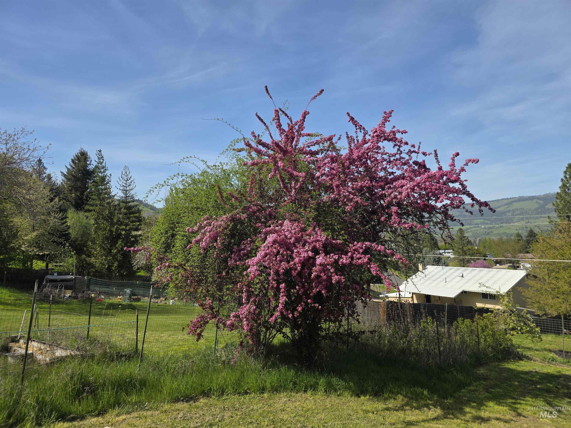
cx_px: 286
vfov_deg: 58.9
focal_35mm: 23
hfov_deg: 73.9
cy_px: 214
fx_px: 379
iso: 80
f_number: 1.7
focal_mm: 6.3
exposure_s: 1/4889
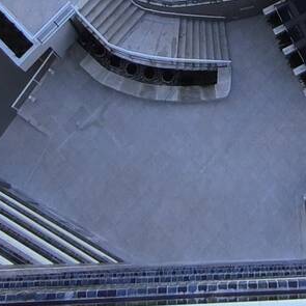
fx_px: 690
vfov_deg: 19.2
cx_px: 257
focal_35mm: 69
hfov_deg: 24.5
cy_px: -238
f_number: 2.2
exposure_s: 1/783
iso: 50
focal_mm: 1.65
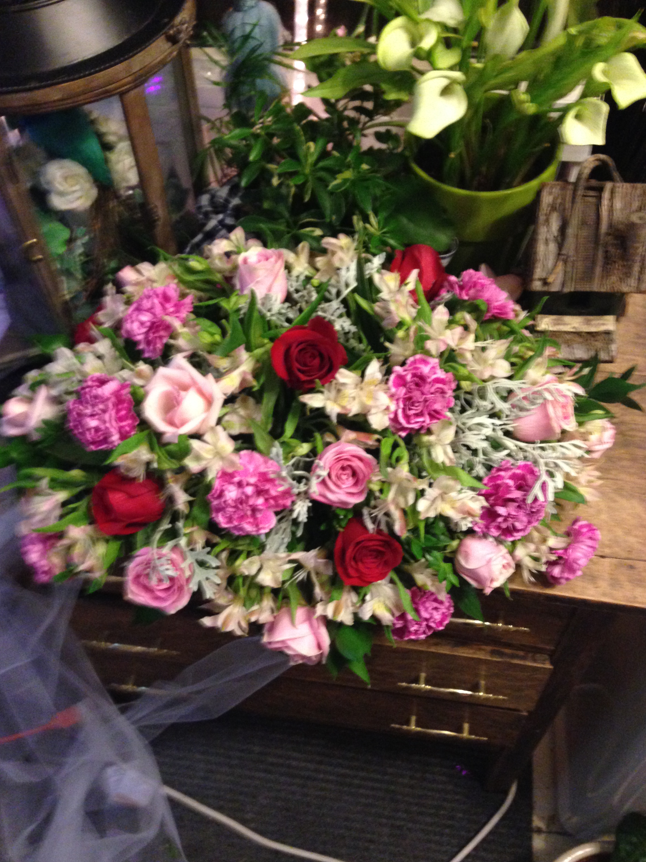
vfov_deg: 54.0
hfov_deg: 41.8
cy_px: 441
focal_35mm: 34
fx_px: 846
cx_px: 316
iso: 400
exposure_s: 1/17
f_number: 2.4
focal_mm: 4.12
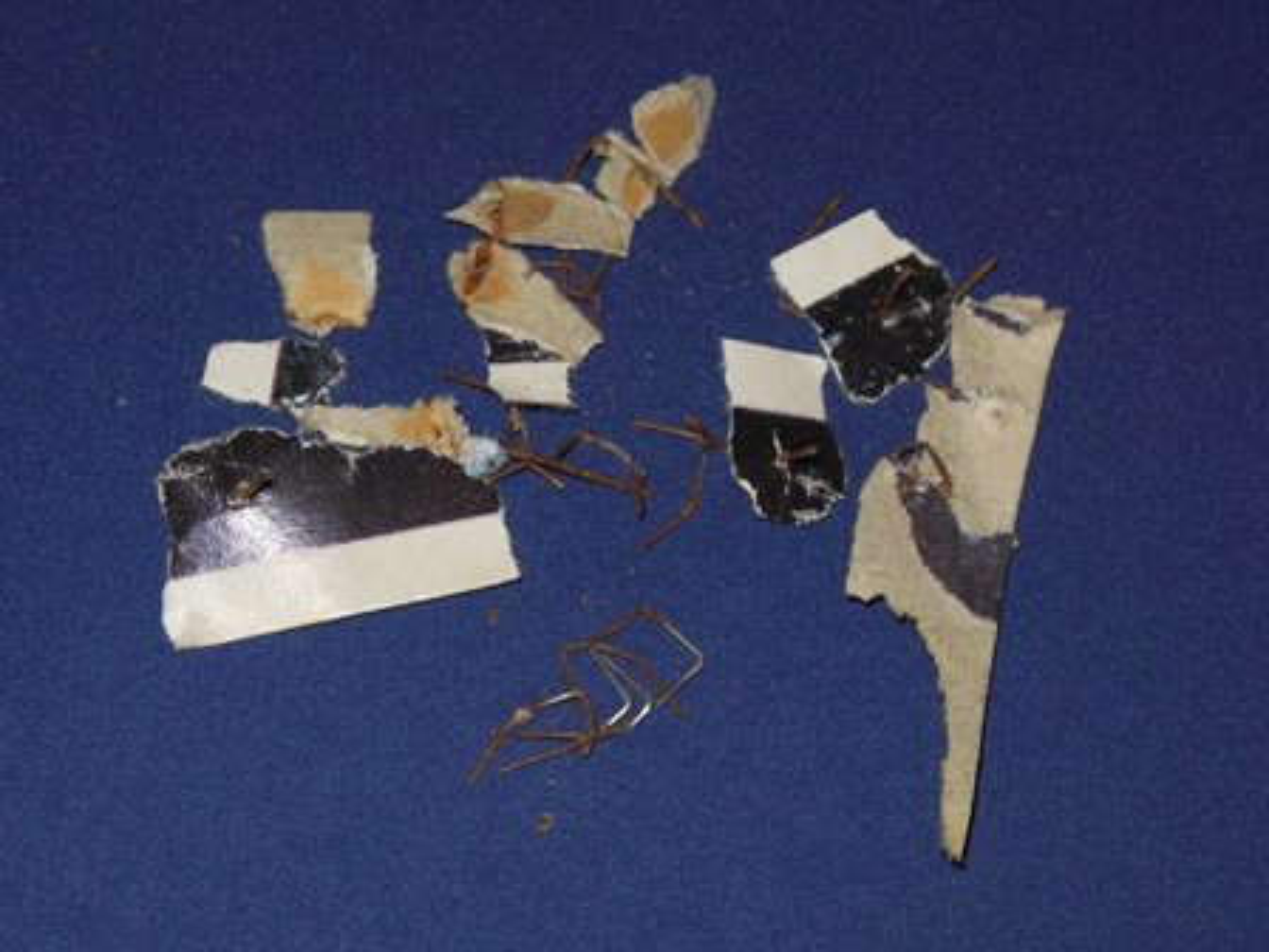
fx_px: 1576
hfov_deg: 43.9
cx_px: 634
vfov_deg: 33.6
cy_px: 476
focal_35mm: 43
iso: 125
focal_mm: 7.7
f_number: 7.5
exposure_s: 1/30
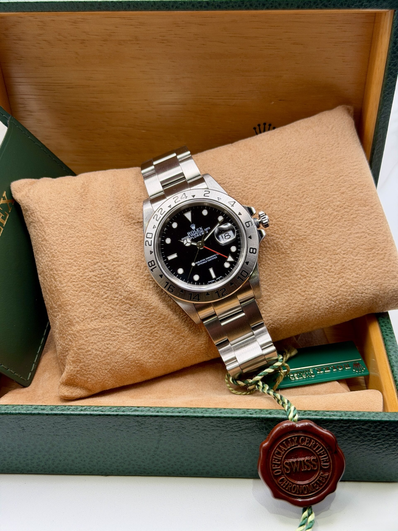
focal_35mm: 48
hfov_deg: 30.3
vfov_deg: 39.7
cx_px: 199
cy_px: 266
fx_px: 736
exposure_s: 1/154
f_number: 1.78
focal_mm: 6.76
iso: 64
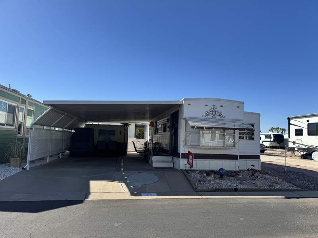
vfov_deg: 56.8
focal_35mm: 24
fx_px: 220
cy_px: 119
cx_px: 159
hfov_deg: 71.6
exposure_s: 1/4608
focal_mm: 6.76
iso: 80
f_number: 1.78
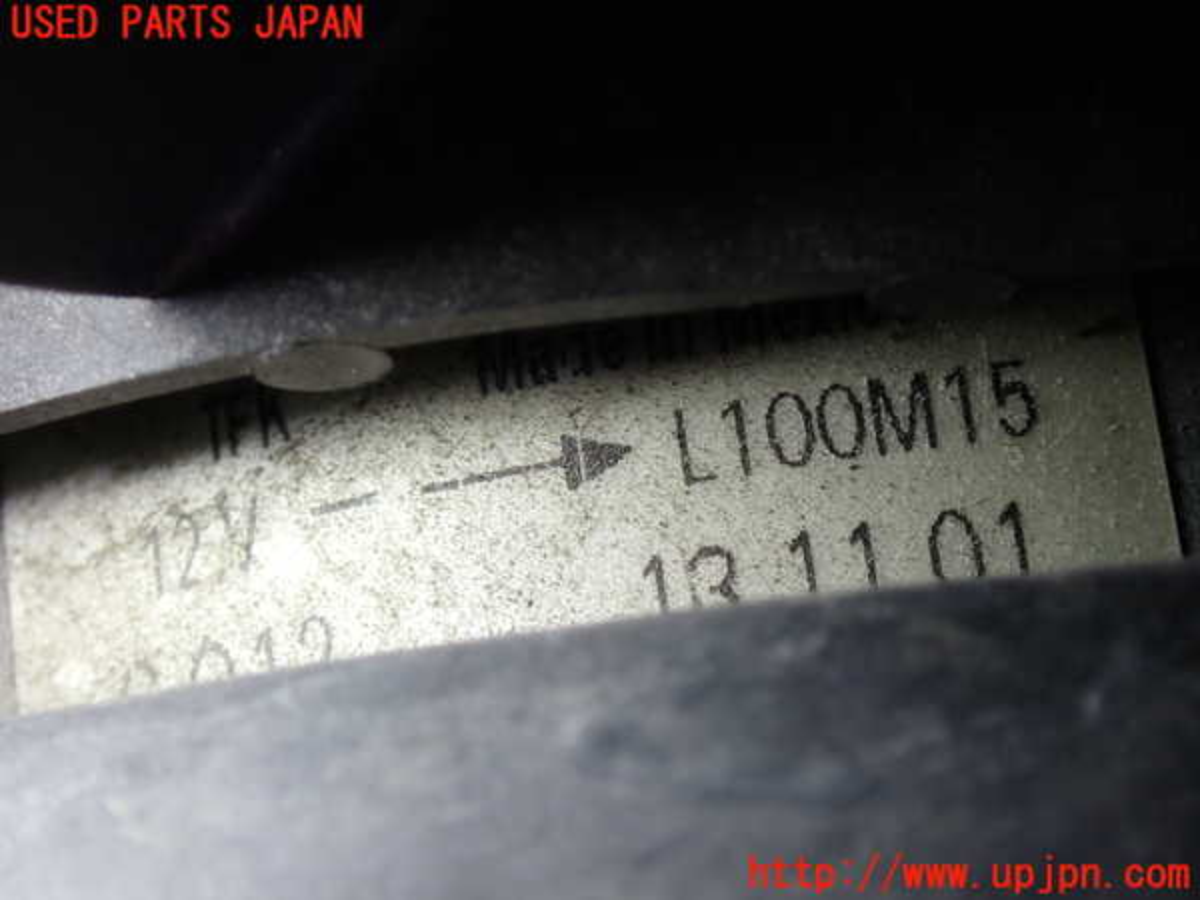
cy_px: 450
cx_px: 600
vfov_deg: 14.8
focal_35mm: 100
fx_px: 3467
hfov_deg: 19.6
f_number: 4.9
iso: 200
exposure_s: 1/100
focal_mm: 18
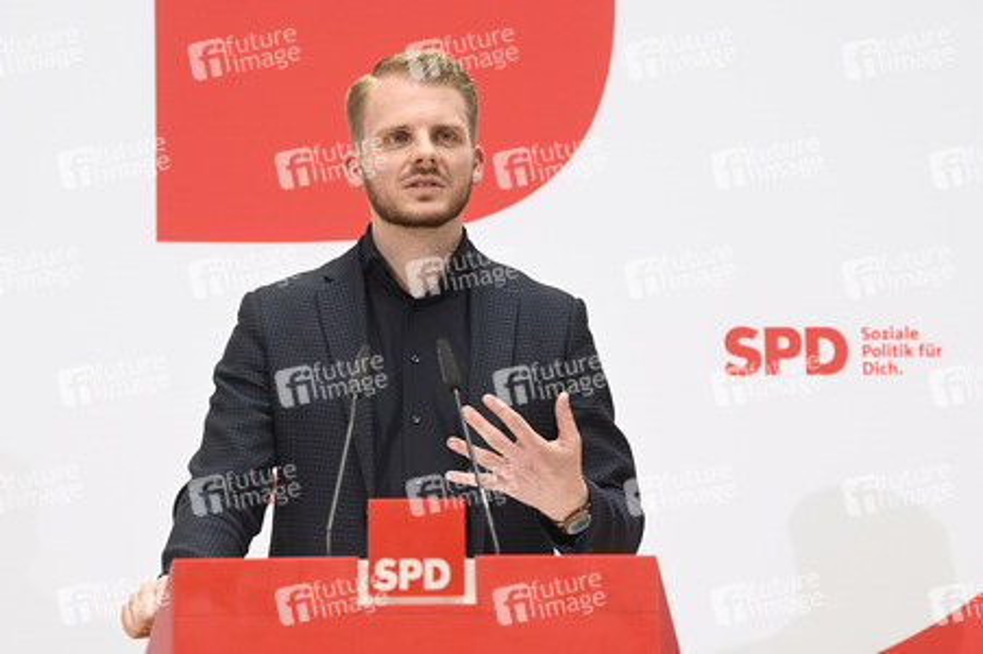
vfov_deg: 11.2
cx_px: 492
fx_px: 3329
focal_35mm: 122
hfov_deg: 16.8
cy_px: 327
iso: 1600
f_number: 6.3
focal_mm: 122
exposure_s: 1/400
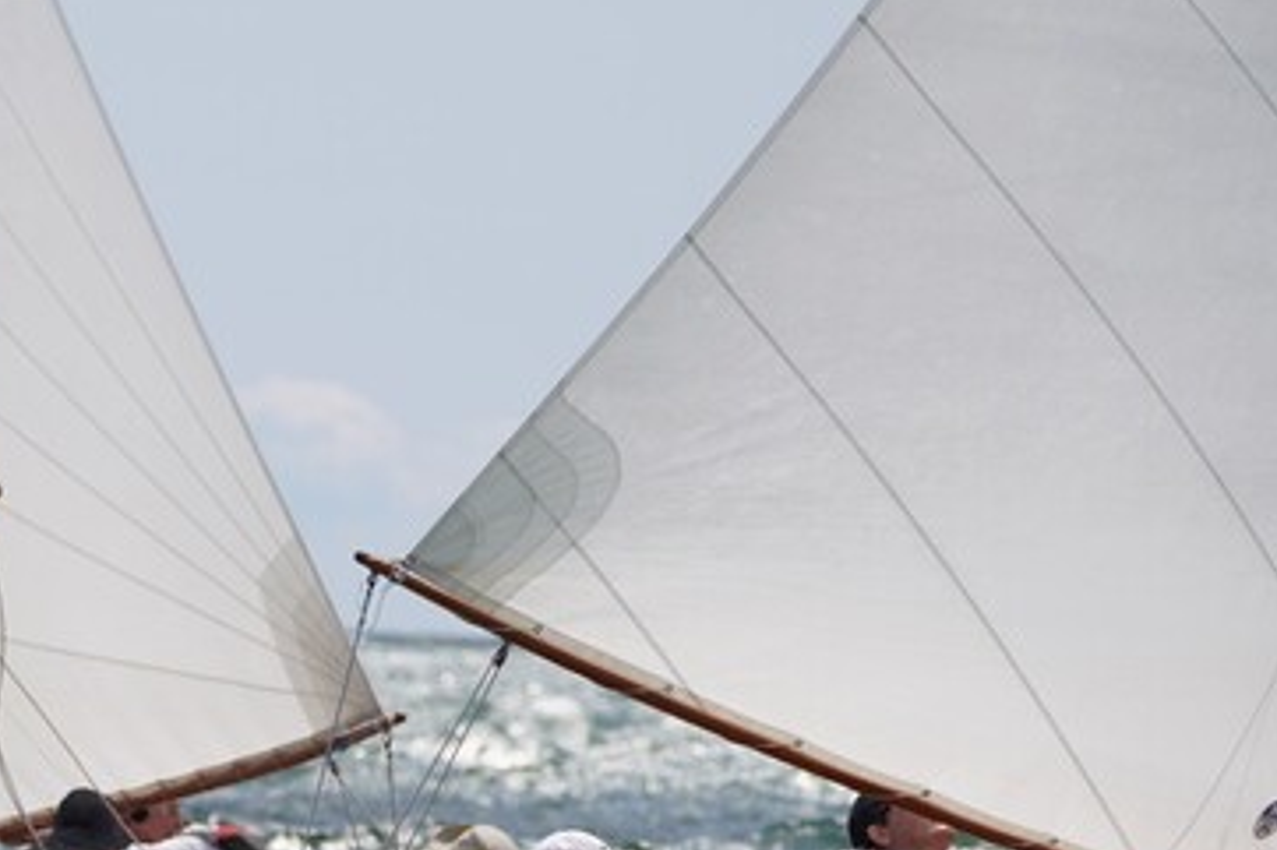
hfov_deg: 3.5
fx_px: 21166
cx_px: 123
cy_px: 862
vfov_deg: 2.3
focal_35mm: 597
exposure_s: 1/1250
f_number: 5.6
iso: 125
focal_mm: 180
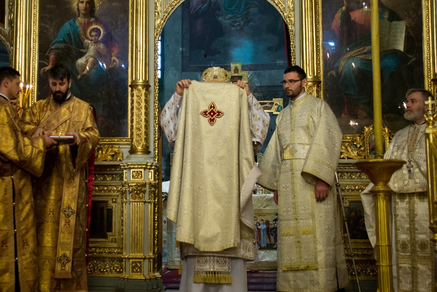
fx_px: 716
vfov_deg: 23.0
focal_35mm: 59
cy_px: 130
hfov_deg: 33.8
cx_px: 170
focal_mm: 42
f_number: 4
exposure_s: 1/50
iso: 2000
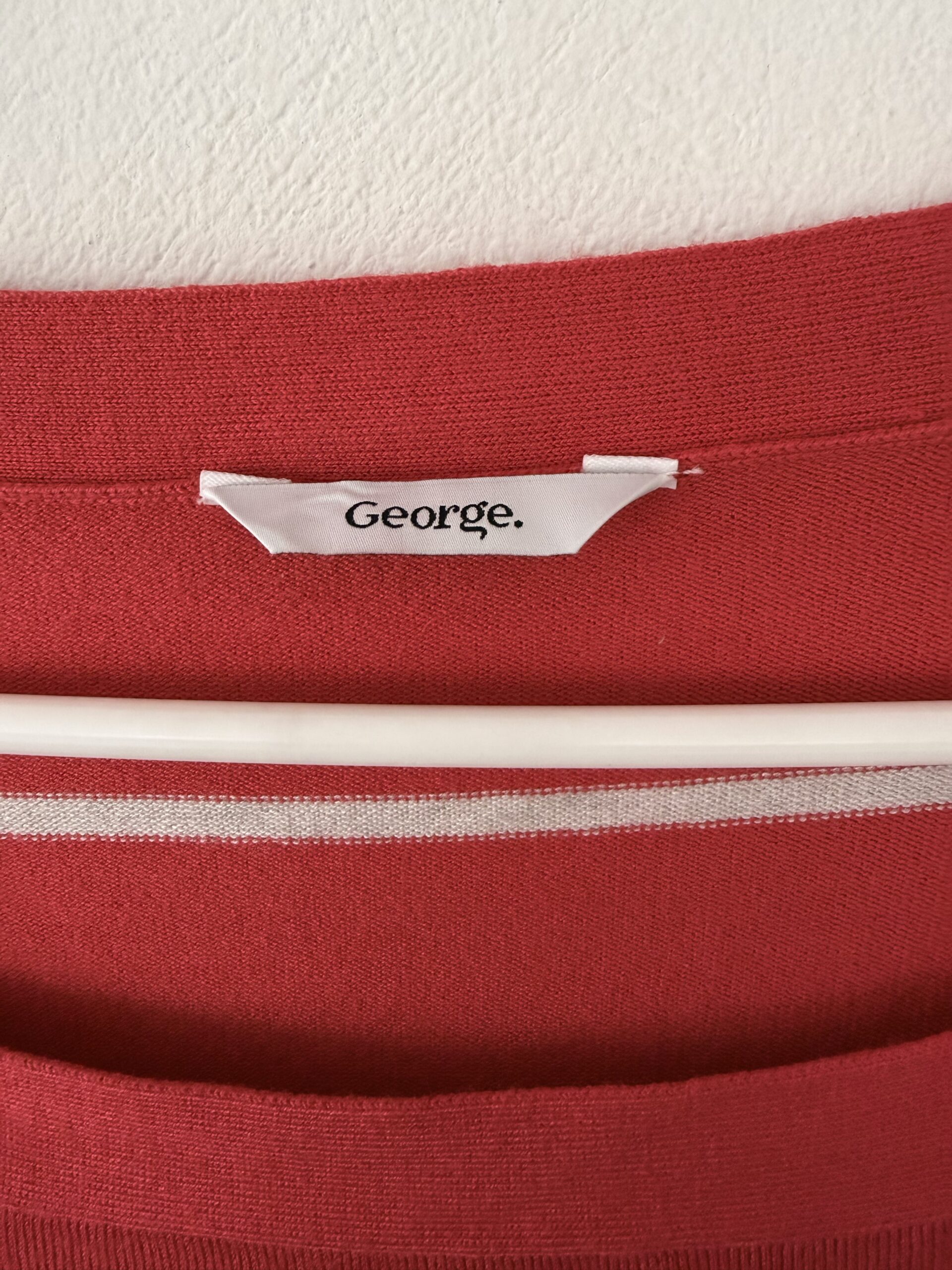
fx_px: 880
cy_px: 635
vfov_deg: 71.6
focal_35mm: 24
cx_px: 476
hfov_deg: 56.8
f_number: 2.2
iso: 320
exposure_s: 1/116
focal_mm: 2.22
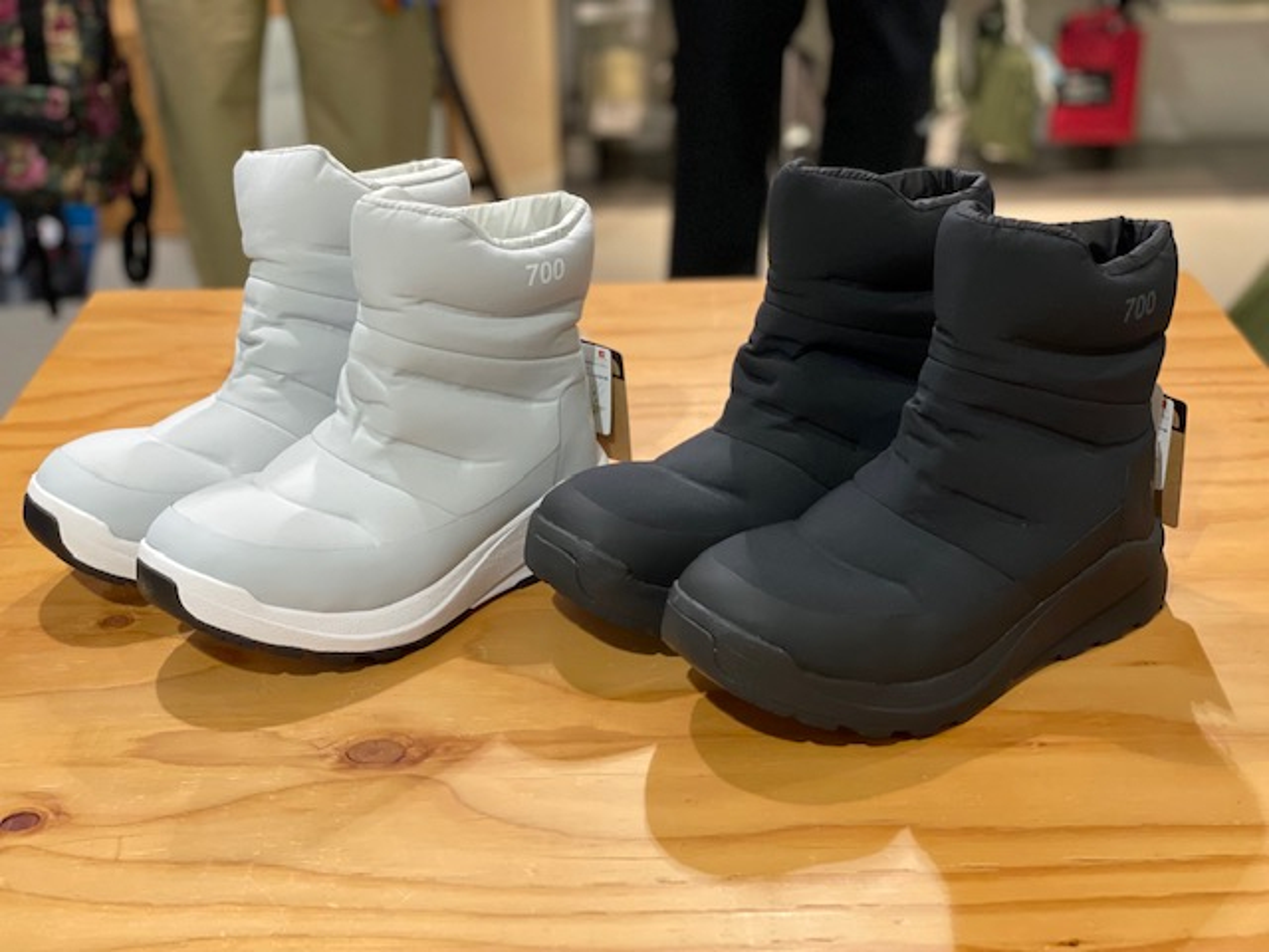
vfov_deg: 28.0
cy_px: 476
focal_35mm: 52
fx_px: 1906
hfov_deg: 36.8
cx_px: 634
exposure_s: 1/120
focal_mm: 6
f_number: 2
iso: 250
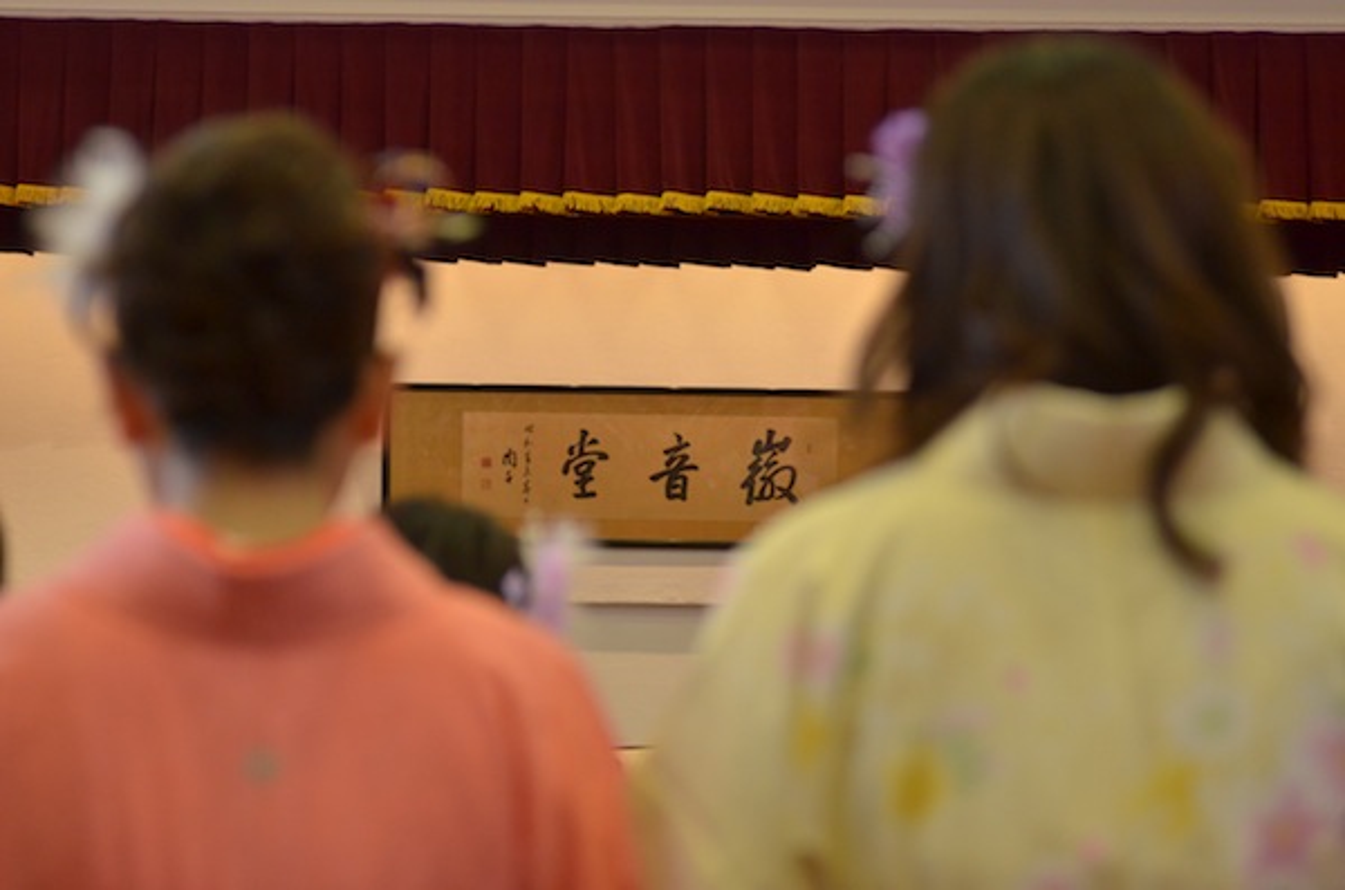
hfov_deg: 22.7
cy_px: 445
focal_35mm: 90
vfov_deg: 15.1
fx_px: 3354
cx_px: 672
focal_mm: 60
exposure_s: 1/750
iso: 1600
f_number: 2.8
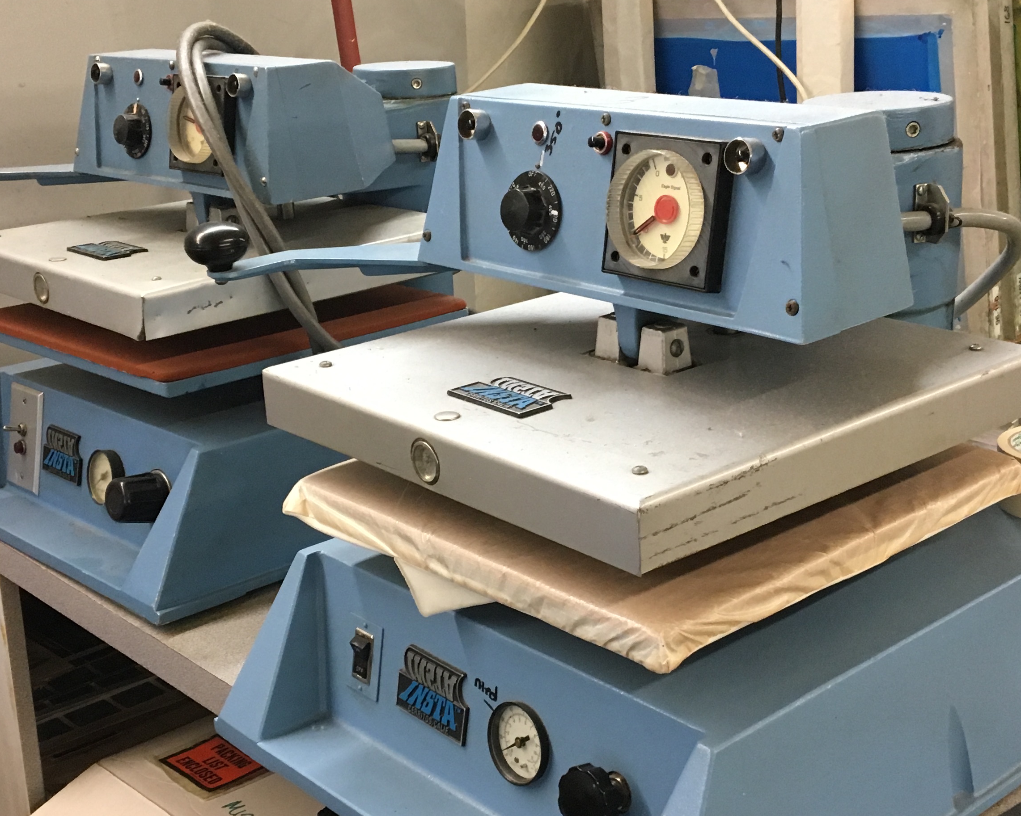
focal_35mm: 50
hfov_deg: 37.3
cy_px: 405
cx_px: 514
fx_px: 1511
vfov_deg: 30.2
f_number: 2.2
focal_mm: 4.15
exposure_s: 1/30
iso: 160
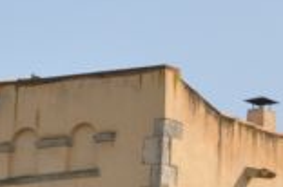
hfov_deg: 2.6
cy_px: 295
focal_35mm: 810
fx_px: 6345
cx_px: 73
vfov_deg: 1.7
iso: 200
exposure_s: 1/320
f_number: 9
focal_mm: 105
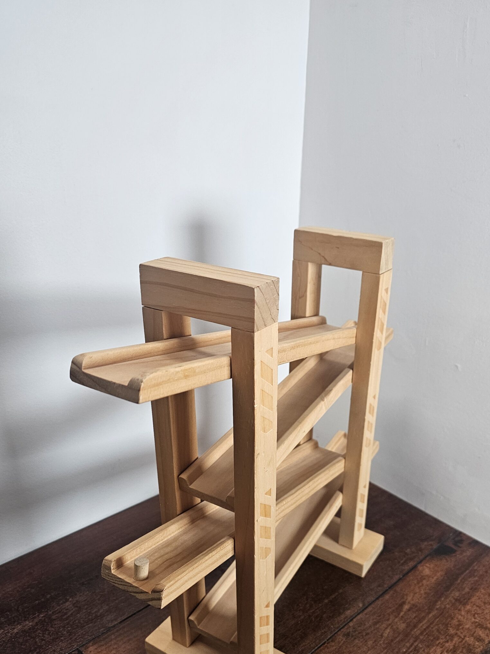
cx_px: 299
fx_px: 547
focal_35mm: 29
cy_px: 395
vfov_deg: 61.1
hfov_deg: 47.9
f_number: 1.7
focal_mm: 6.3
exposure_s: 1/120
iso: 200
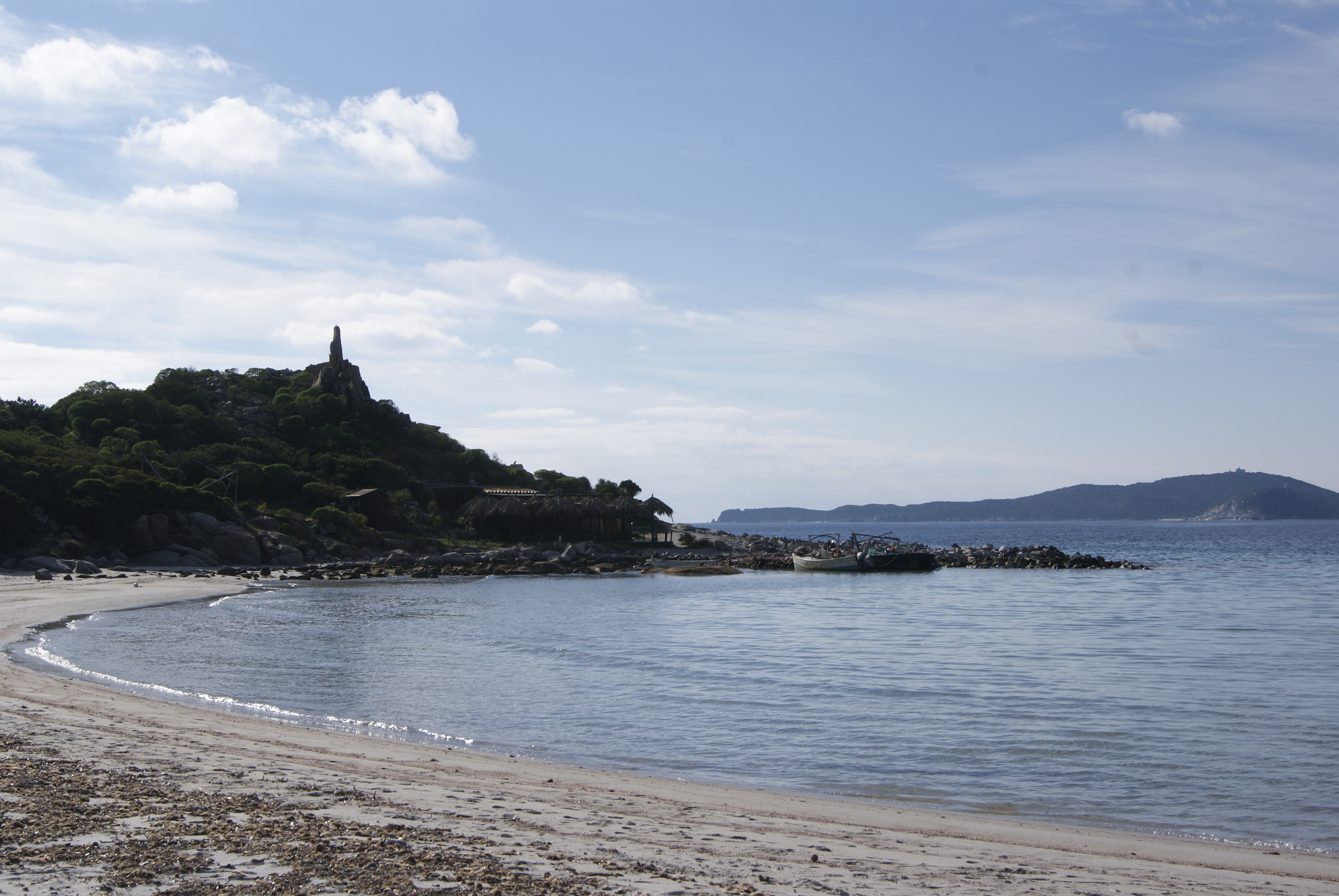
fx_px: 1955
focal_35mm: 52
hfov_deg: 37.8
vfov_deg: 25.8
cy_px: 448
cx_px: 670
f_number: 13
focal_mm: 35
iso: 100
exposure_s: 1/320
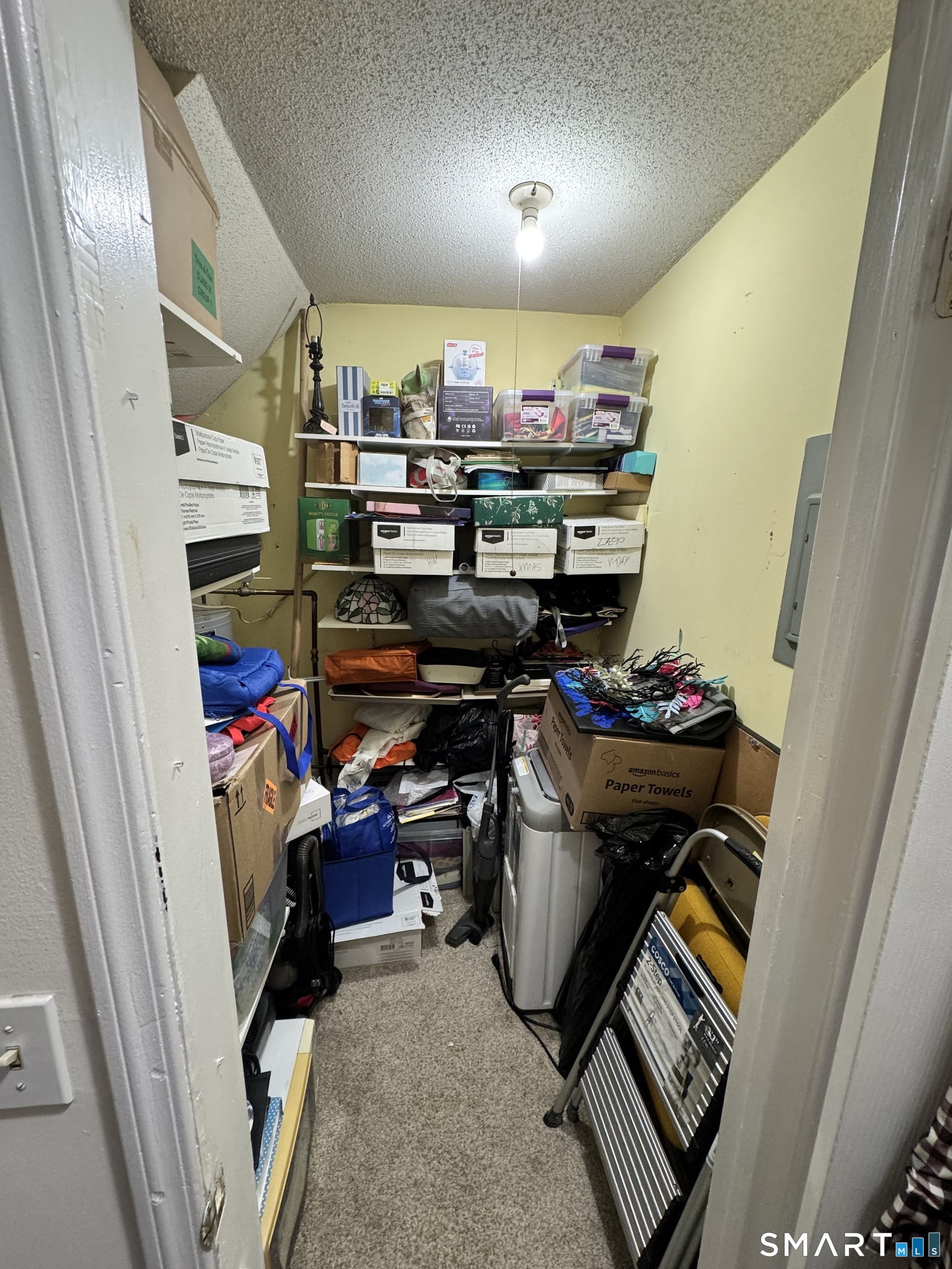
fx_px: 513
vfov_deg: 102.1
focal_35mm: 14
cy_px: 634
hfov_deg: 85.7
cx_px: 476
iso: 250
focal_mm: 2.22
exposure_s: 1/60
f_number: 2.2
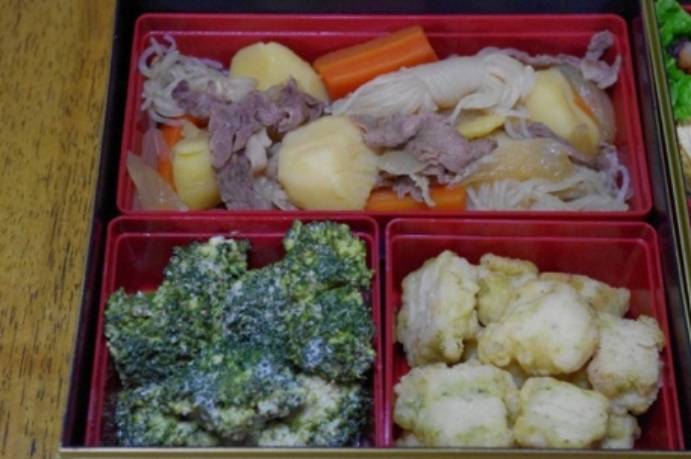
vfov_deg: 17.2
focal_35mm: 79
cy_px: 232
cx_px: 349
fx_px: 1515
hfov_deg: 25.7
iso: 5000
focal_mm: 47.5
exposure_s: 1/100
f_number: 7.1
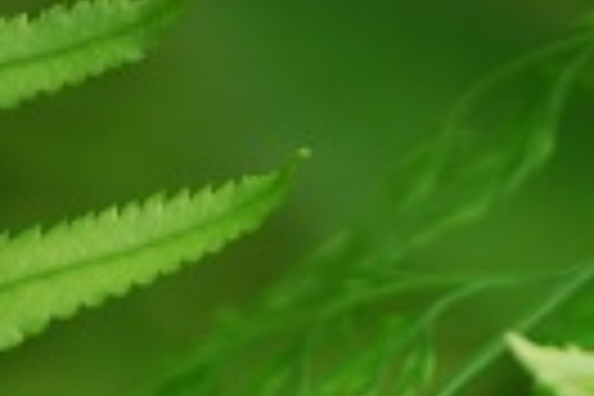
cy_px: 578
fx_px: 15047
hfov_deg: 2.3
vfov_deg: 1.5
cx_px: 558
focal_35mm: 912
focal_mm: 200
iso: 200
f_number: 5.6
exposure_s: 1/125
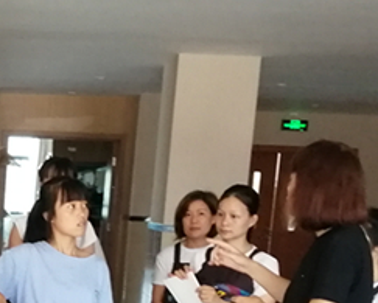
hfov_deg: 24.0
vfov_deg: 20.3
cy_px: 313
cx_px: -61
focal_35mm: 73
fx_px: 818
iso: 640
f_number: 1.8
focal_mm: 3.62
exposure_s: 1/100
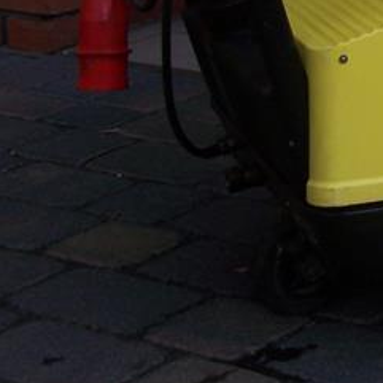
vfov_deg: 13.6
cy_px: -38
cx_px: 607
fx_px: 1577
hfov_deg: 13.0
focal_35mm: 126
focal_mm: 7.1
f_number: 2.8
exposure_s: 1/250
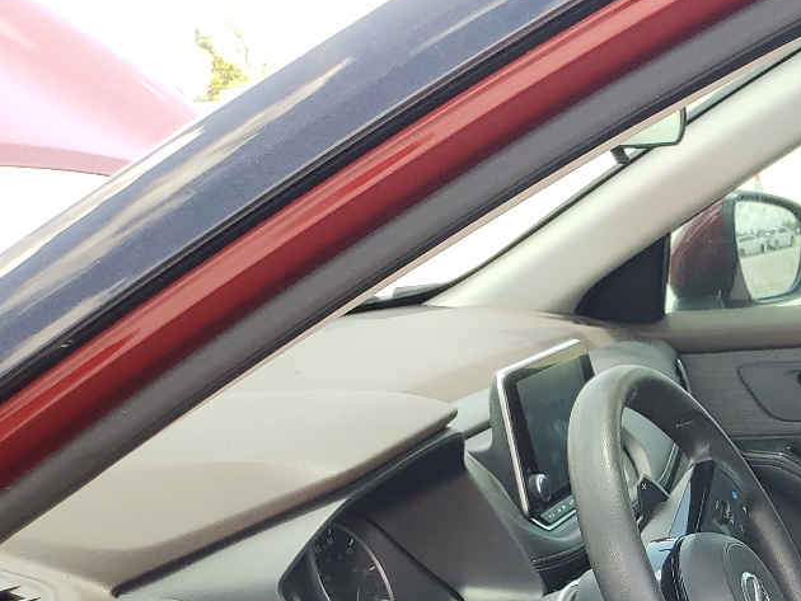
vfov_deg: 20.9
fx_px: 1528
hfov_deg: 26.4
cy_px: 704
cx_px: 936
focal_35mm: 66
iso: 50
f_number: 1.5
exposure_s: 1/294
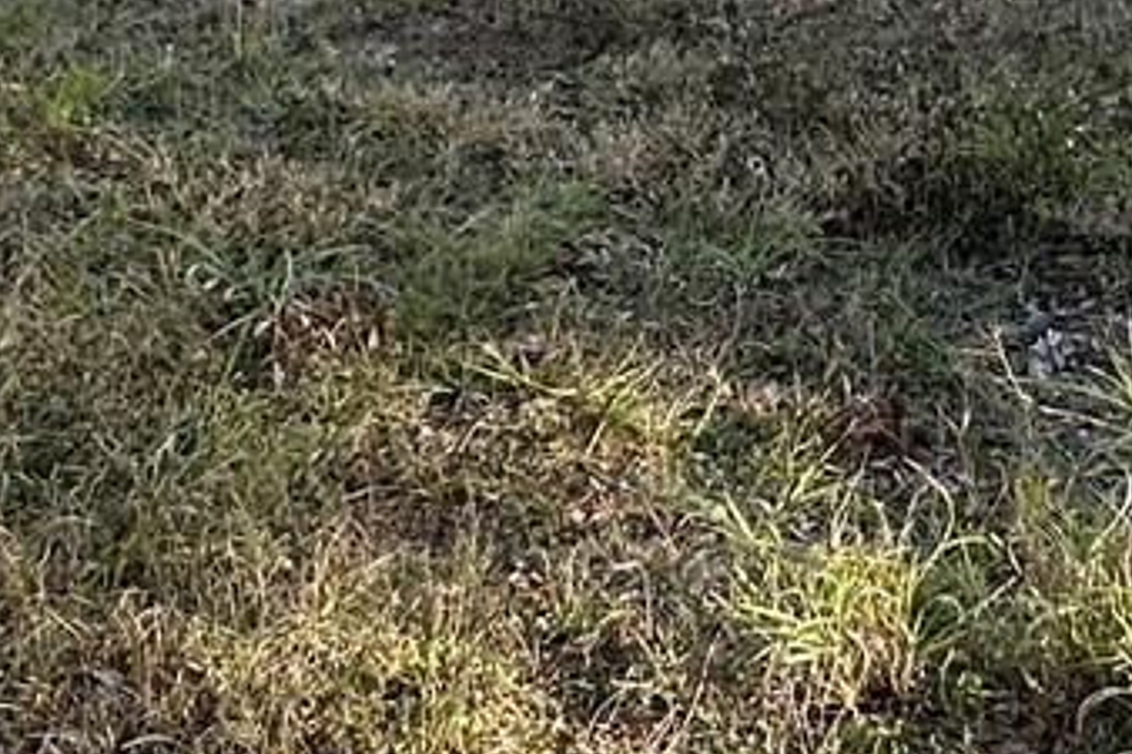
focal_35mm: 69
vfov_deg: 17.5
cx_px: 610
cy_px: -405
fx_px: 2169
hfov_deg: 29.2
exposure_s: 1/506
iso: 40
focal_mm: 2.22
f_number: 2.2
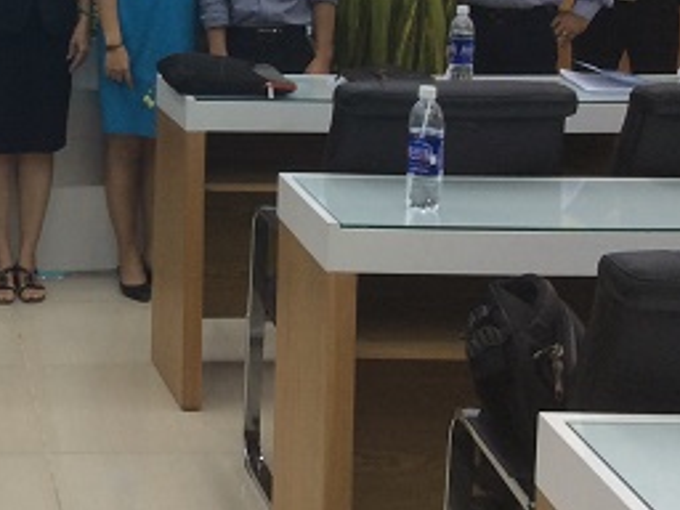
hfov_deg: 23.2
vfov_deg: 17.5
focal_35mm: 81
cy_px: -74
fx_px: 1591
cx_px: 11
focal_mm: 3.3
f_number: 2.4
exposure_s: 1/24
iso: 32
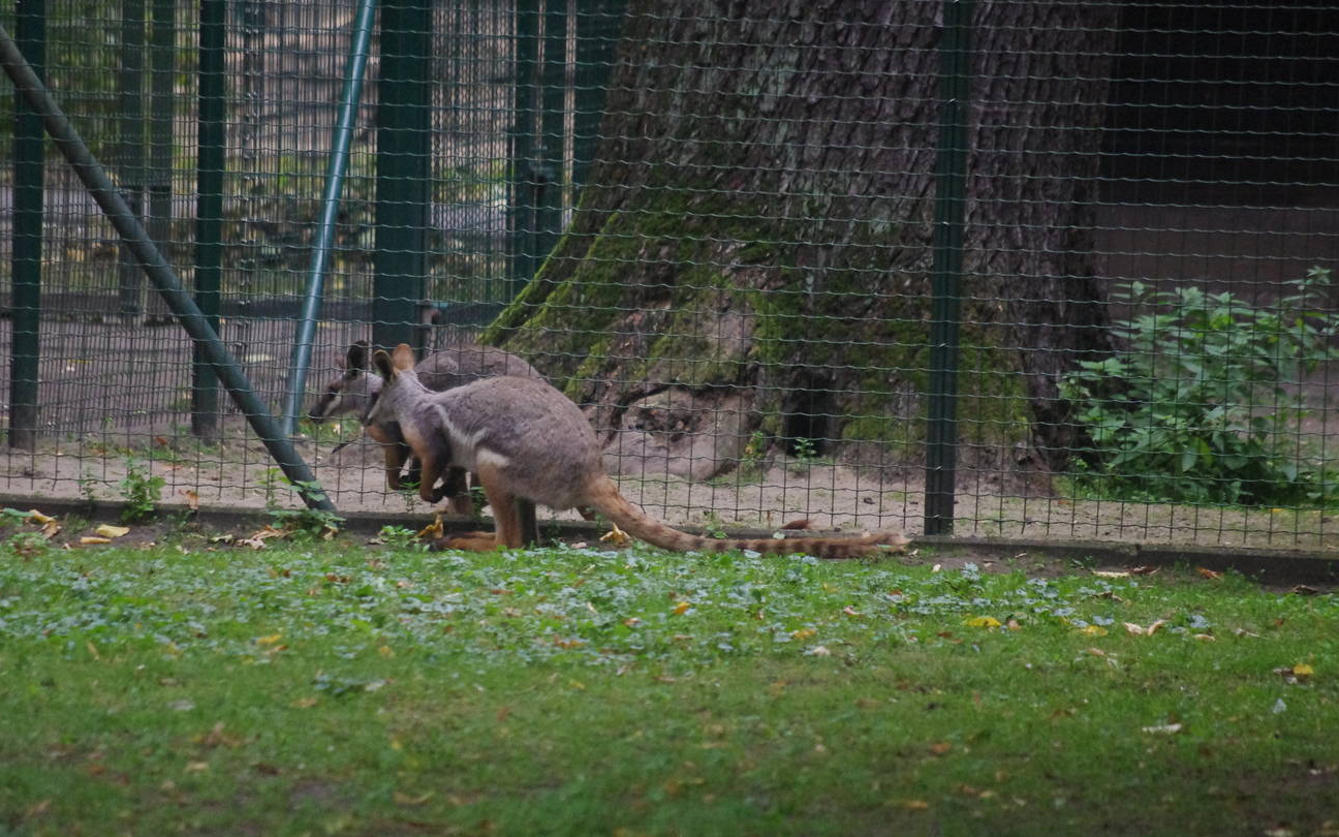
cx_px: 563
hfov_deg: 5.6
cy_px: 442
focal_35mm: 377
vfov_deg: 3.5
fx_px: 13758
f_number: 5.6
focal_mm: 200
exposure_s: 1/250
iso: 3200
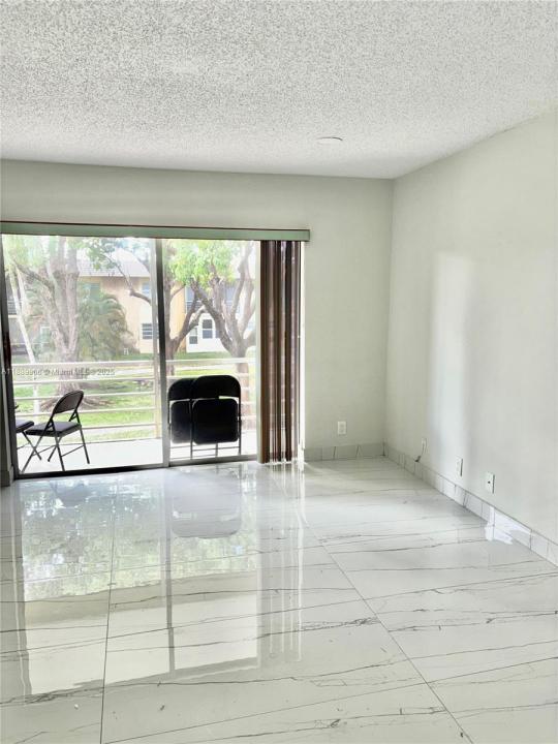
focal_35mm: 26
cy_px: 372
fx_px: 559
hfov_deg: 53.1
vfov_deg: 67.3
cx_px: 279
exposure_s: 1/31
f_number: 1.6
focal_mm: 5.96
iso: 50
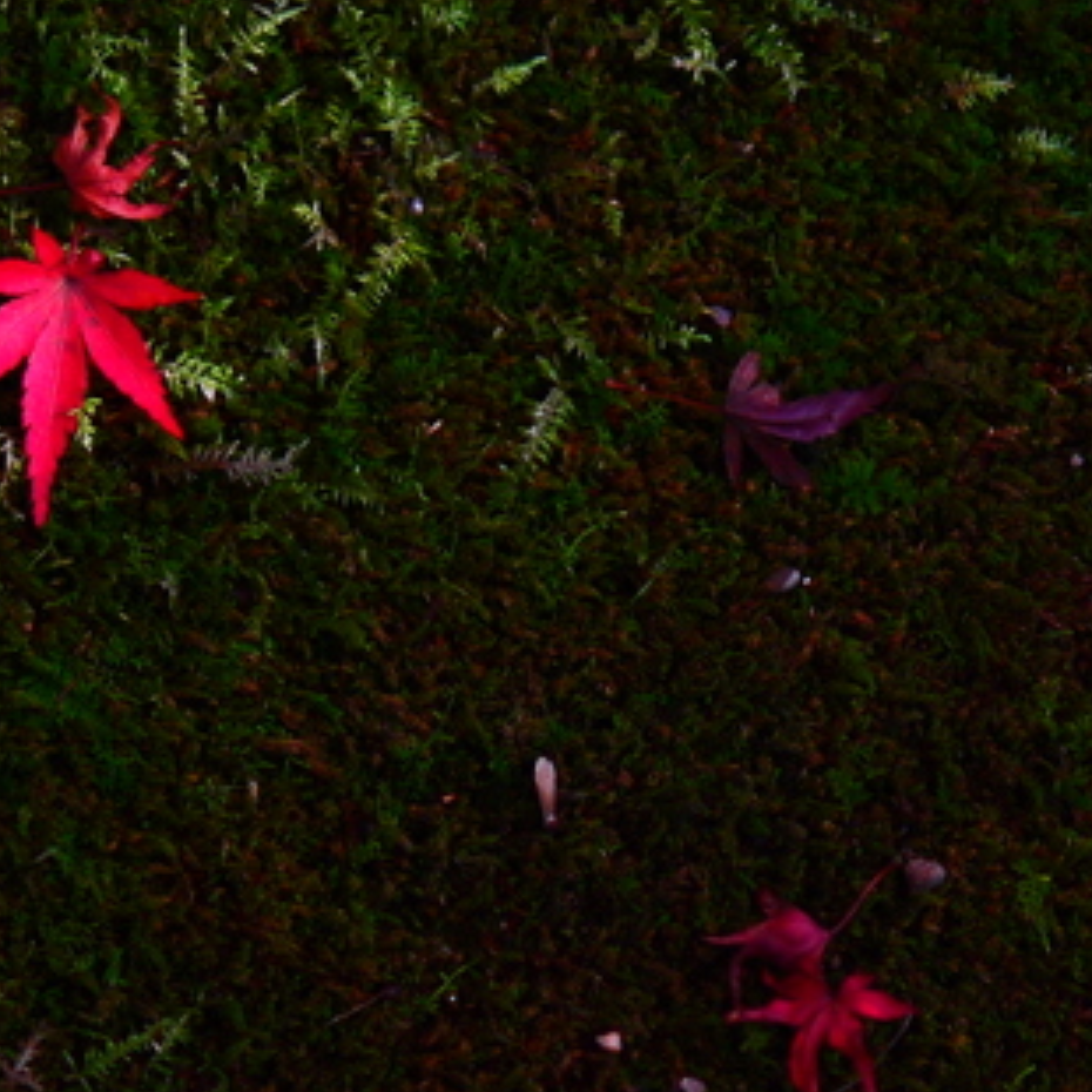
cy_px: 937
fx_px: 5211
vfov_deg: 11.9
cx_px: 838
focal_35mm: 146
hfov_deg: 11.9
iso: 160
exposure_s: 1/400
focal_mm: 25
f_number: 1.4
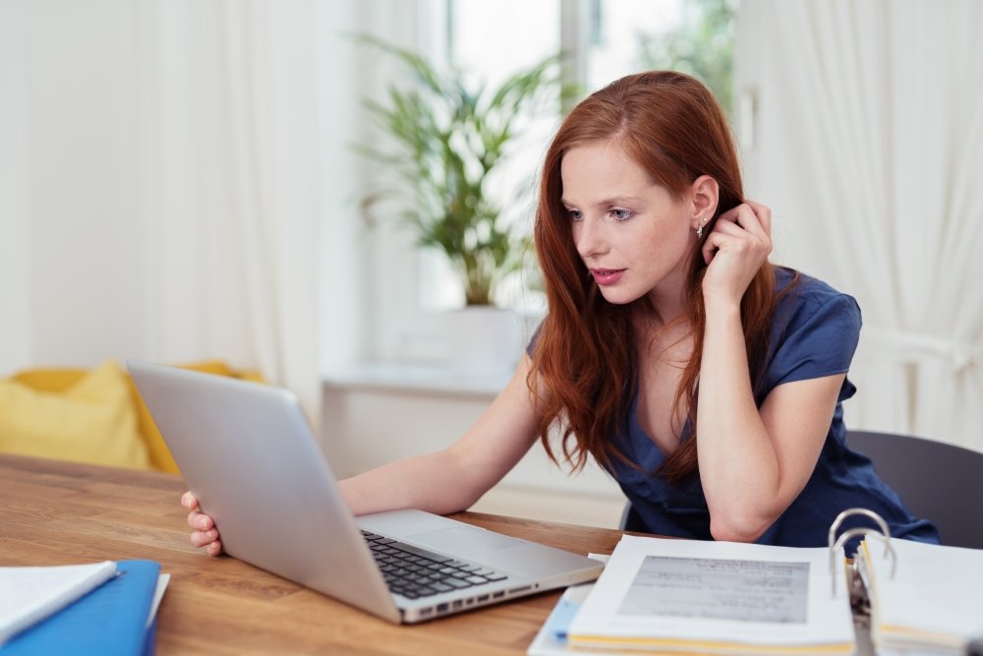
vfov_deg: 27.0
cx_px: 492
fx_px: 1365
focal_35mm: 50
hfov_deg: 39.6
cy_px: 328
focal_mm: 50
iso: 80
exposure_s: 1/200
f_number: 2.2
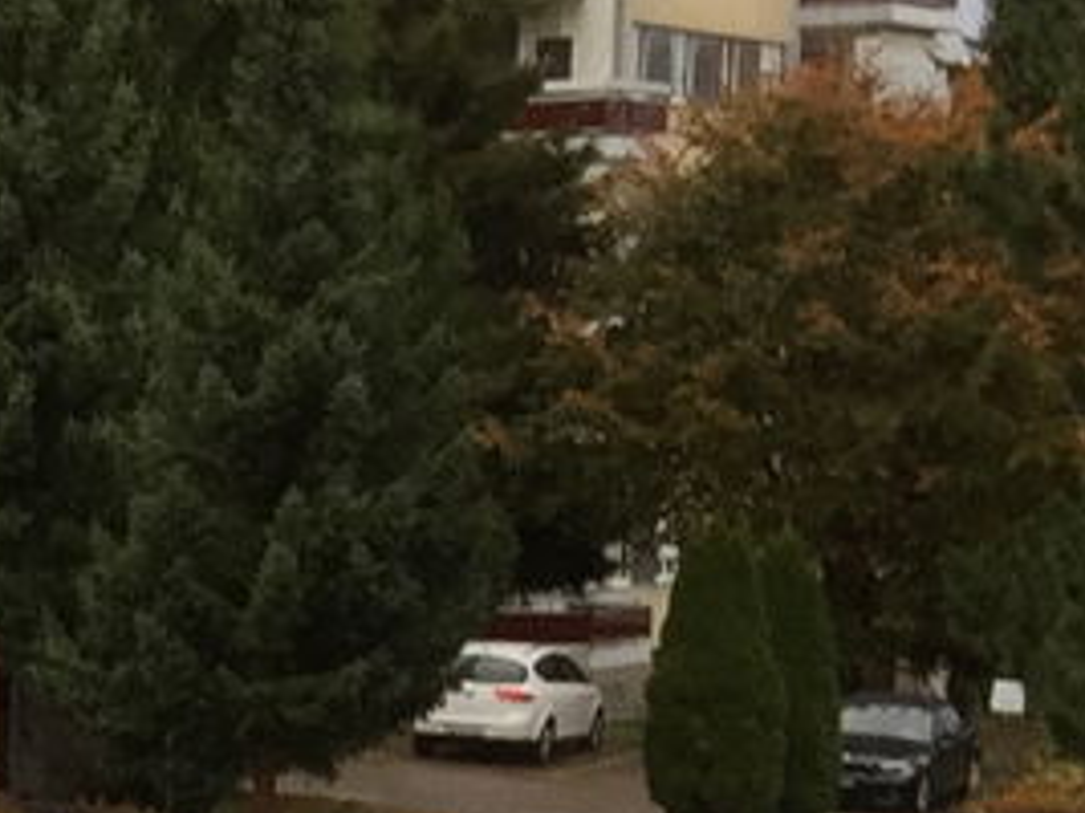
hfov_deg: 9.3
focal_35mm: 174
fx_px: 5451
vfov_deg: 8.4
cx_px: -2012
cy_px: 1028
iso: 32
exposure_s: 1/117
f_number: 2.2
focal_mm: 4.15
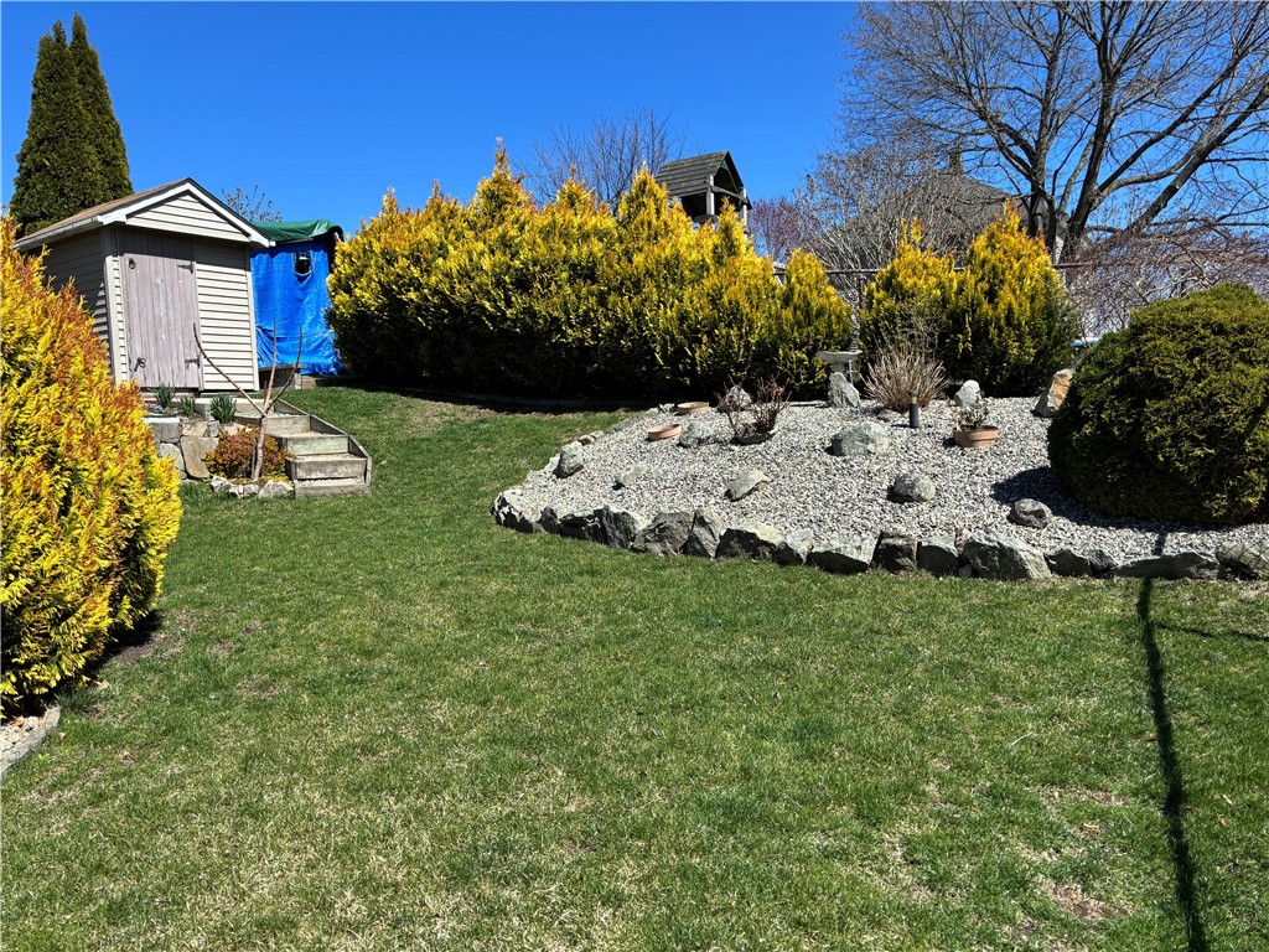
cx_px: 634
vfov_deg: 53.1
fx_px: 953
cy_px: 476
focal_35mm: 26
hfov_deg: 67.3
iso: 50
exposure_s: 1/2342
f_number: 1.6
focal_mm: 5.96
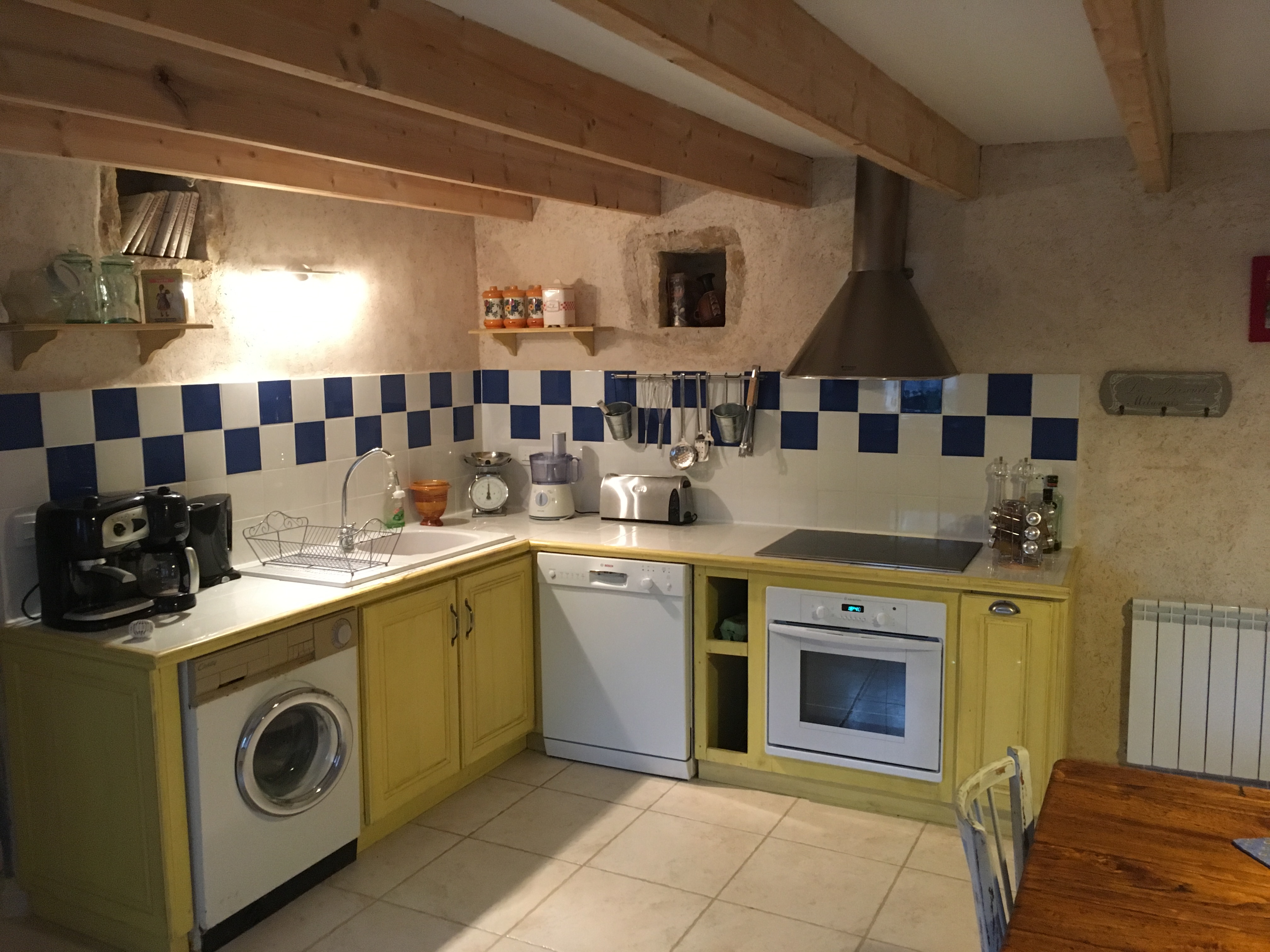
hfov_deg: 61.7
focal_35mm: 29
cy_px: 476
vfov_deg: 48.2
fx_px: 1064
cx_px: 635
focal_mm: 4.15
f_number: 2.2
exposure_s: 1/25
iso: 200
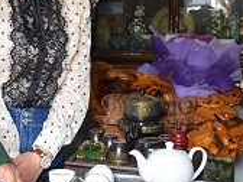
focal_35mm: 108
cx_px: -35
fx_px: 756
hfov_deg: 17.5
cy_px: 60
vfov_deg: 13.7
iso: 800
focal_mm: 21
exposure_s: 1/50
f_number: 3.8
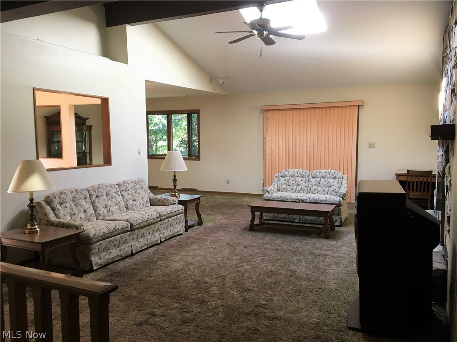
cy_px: 171
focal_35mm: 29
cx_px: 228
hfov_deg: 61.7
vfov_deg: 48.2
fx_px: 383
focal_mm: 4.15
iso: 40
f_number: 2.2
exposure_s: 1/30
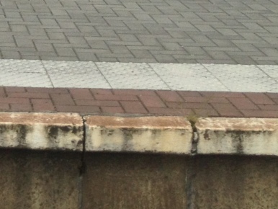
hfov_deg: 12.5
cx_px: -219
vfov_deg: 9.9
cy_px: -112
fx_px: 1165
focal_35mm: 145
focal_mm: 4.28
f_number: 2.4
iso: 50
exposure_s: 1/824
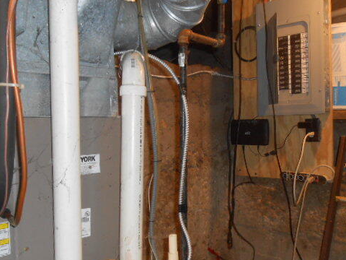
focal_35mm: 40
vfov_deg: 35.9
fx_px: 400
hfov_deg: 46.6
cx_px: 205
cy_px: 138
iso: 200
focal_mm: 5.3
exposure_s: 1/25
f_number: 3.8
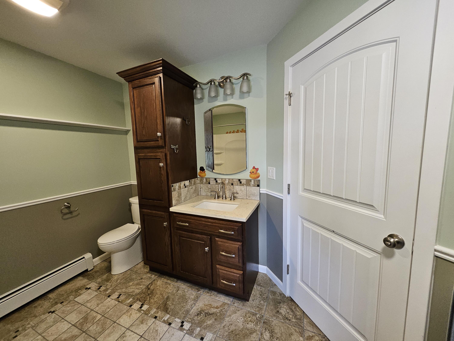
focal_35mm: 13
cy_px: 170
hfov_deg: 106.2
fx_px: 170
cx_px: 227
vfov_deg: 89.9
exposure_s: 1/60
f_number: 2.2
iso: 250
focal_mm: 1.74
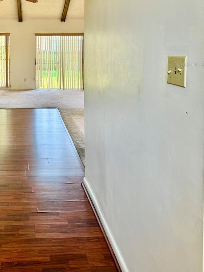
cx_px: 37
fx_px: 314
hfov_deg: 34.7
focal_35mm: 40
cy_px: 64
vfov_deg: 45.0
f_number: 1.78
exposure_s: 1/143
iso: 80
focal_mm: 6.76
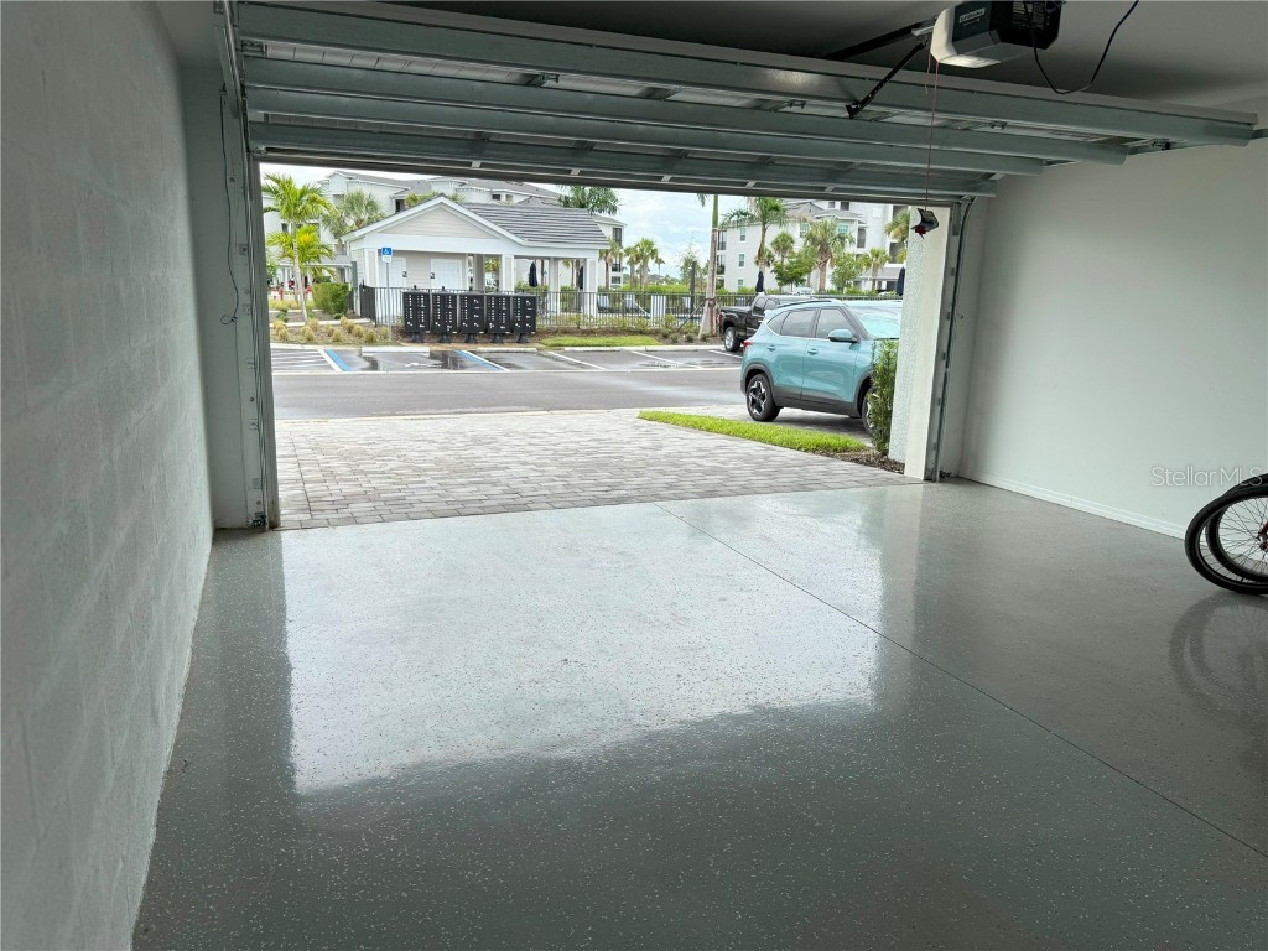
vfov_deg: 56.8
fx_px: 879
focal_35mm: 24
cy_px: 476
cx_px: 634
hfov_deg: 71.6
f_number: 1.78
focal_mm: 6.76
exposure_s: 1/2445
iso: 80
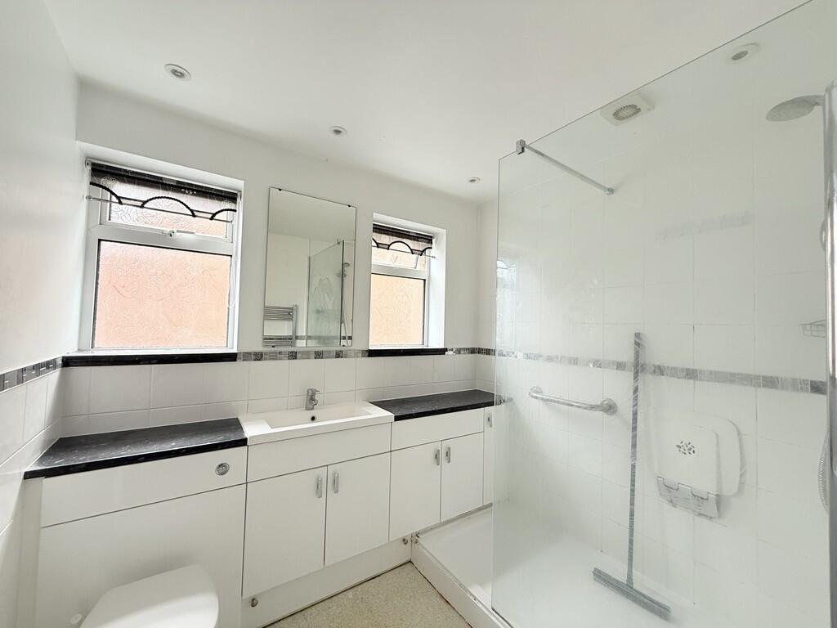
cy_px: 314
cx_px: 418
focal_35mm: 14
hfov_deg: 102.1
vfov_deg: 85.7
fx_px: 339
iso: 100
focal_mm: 2.22
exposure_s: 1/99
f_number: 2.2
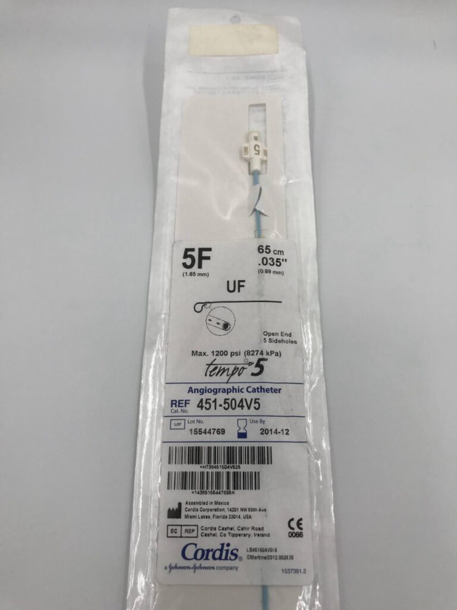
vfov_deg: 63.4
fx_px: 493
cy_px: 305
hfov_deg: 49.7
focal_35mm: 28
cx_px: 228
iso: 20
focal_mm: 3.99
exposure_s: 1/225
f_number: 1.8
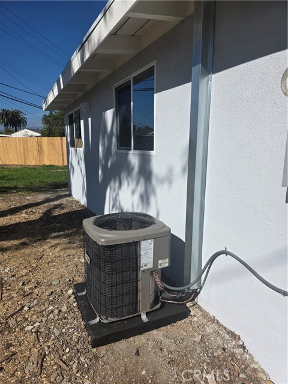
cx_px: 144
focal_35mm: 23
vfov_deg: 73.9
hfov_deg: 58.9
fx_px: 255
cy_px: 192
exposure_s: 1/7944
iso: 50
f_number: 1.7
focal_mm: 6.3
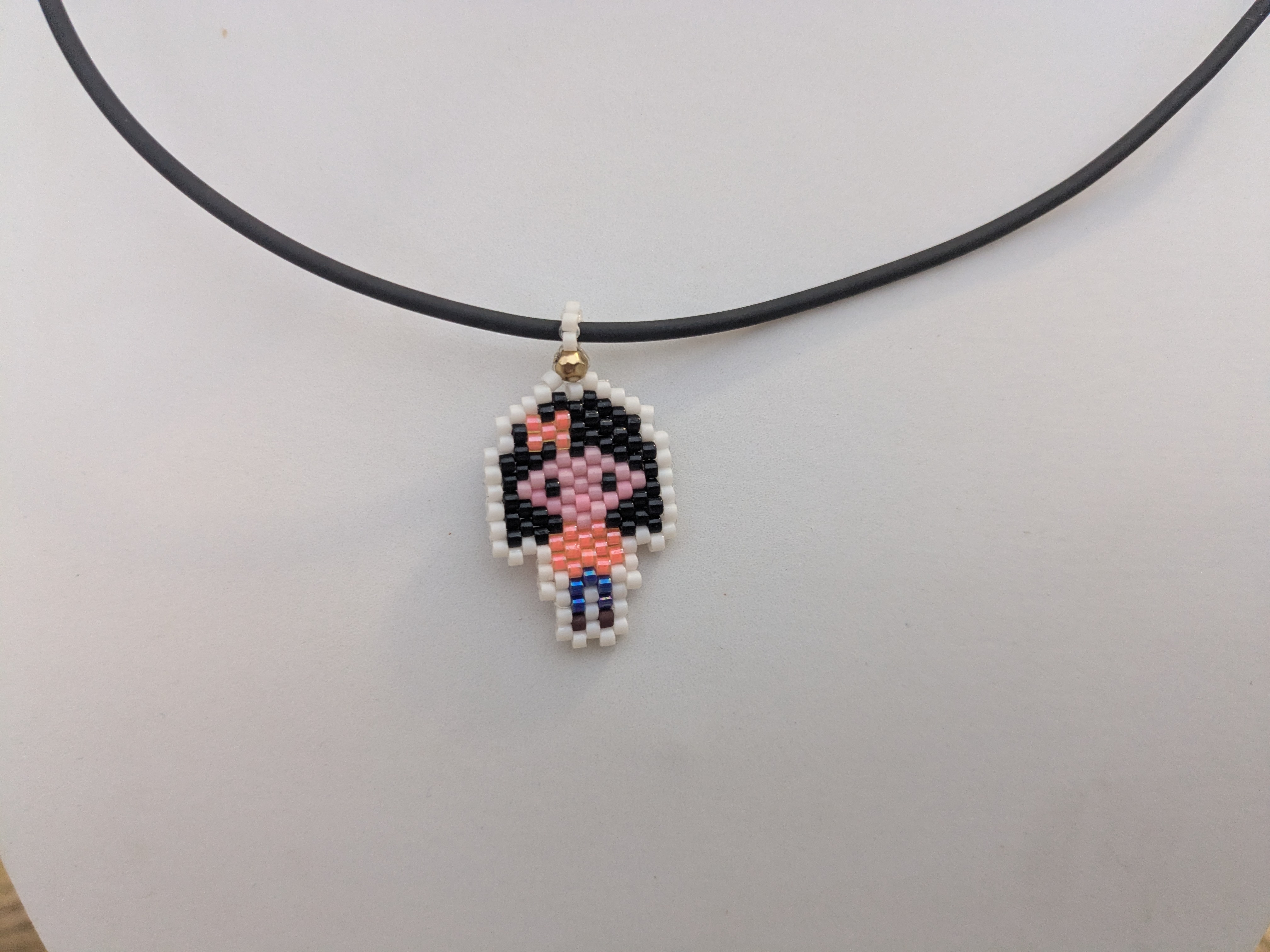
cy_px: 476
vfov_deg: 51.4
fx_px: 991
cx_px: 635
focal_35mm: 27
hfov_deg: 65.3
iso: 294
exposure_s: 1/99.9
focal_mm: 4.38
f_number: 1.73
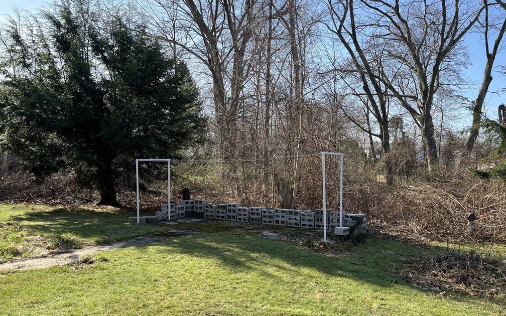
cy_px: 178
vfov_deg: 44.5
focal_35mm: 28
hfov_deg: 66.5
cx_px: 254
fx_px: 386
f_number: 1.6
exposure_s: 1/1046
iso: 50
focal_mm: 5.1
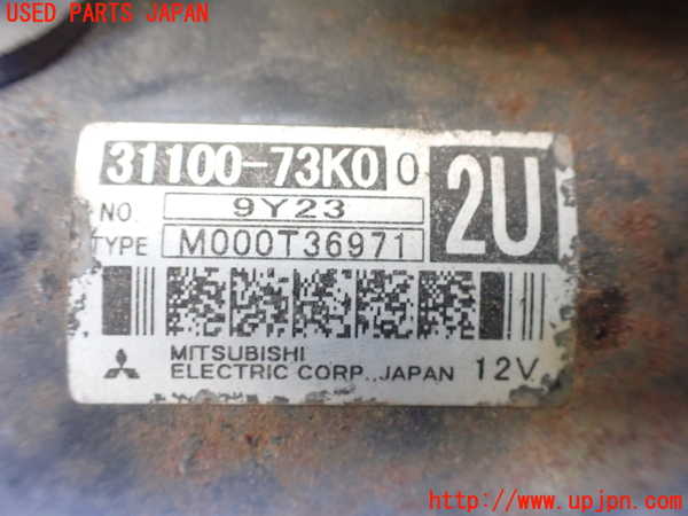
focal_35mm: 30
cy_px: 258
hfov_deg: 60.0
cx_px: 344
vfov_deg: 46.8
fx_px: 596
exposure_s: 1/30
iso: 1000
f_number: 2.3
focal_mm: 5.4
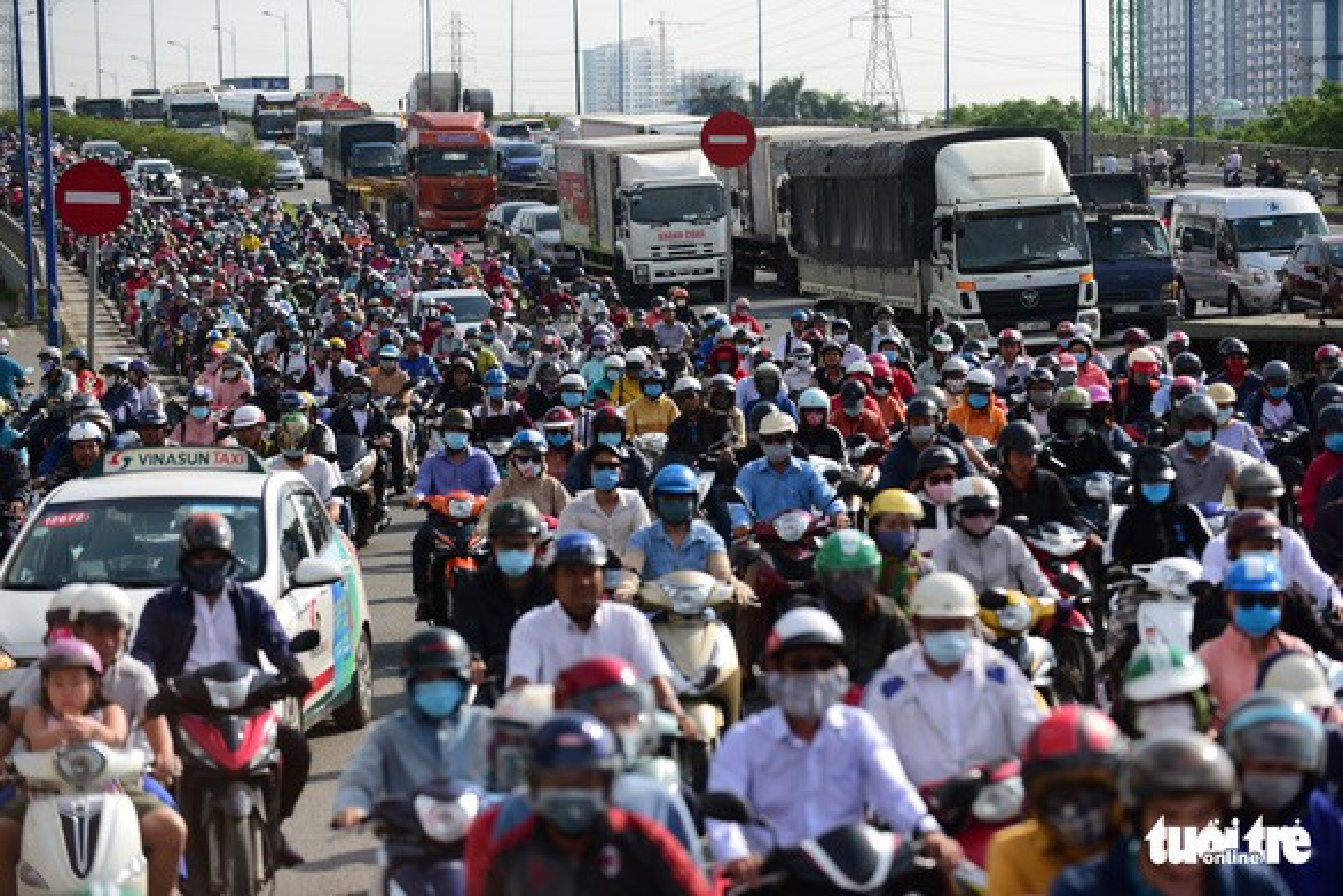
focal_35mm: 116
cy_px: 448
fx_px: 4328
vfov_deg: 11.8
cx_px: 672
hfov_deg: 17.6
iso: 200
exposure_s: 1/2500
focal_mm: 116
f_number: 3.2
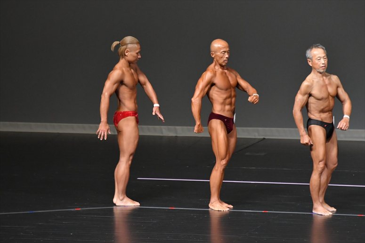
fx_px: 3192
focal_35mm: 315
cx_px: 182
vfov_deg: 4.4
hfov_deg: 6.5
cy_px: 122
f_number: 5.6
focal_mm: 210
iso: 5000
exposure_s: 1/400
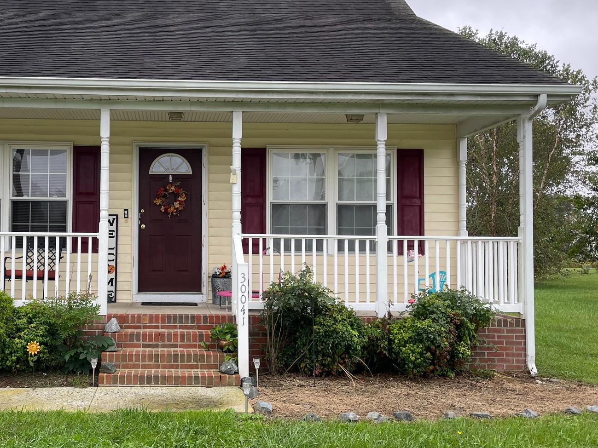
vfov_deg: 35.1
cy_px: 223
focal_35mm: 41
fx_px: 708
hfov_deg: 44.7
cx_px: 174
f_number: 1.6
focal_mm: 5.1
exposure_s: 1/518
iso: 32
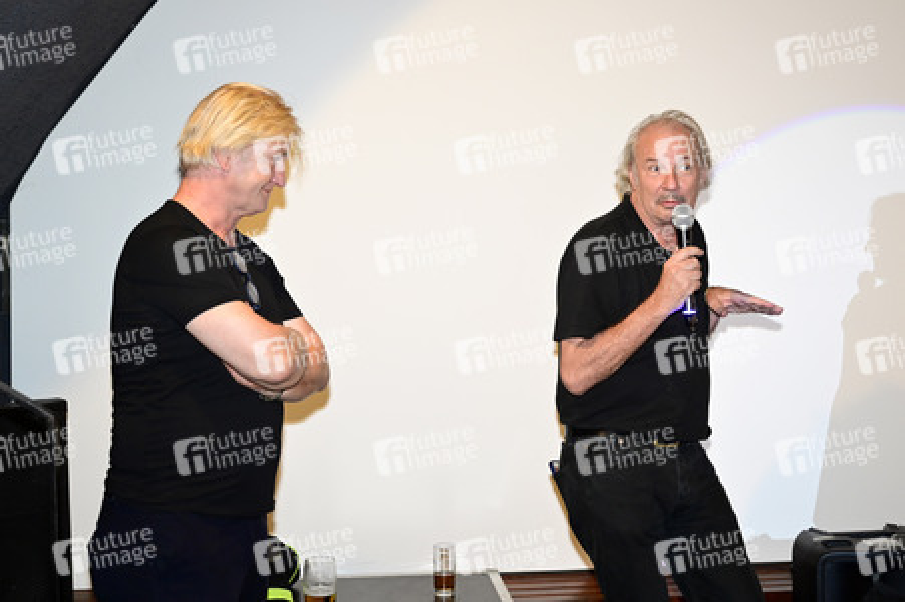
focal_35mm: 46
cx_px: 452
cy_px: 301
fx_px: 1156
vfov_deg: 29.2
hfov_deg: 42.8
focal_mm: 46
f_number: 3.2
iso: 2500
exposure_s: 1/60
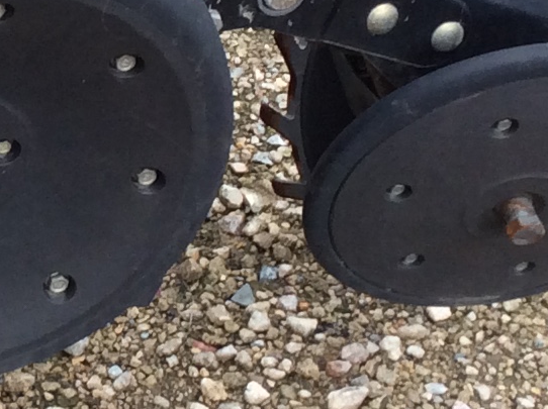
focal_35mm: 153
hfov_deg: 12.6
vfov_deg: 9.6
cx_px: -147
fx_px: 2419
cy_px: 35
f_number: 2.4
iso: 32
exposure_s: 1/142
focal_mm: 3.3
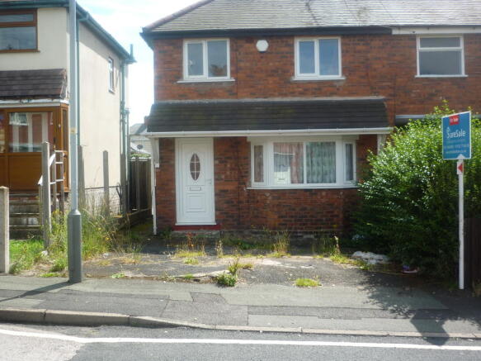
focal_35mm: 39
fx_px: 542
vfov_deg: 36.8
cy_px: 180
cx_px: 240
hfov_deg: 47.9
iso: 80
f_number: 3
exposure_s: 1/640
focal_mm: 6.4
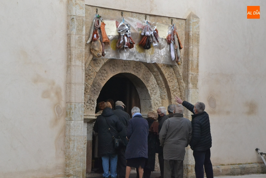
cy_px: 89
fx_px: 997
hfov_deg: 15.2
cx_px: 133
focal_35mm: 135
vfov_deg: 10.2
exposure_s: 1/2000
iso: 3200
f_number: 11
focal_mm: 90
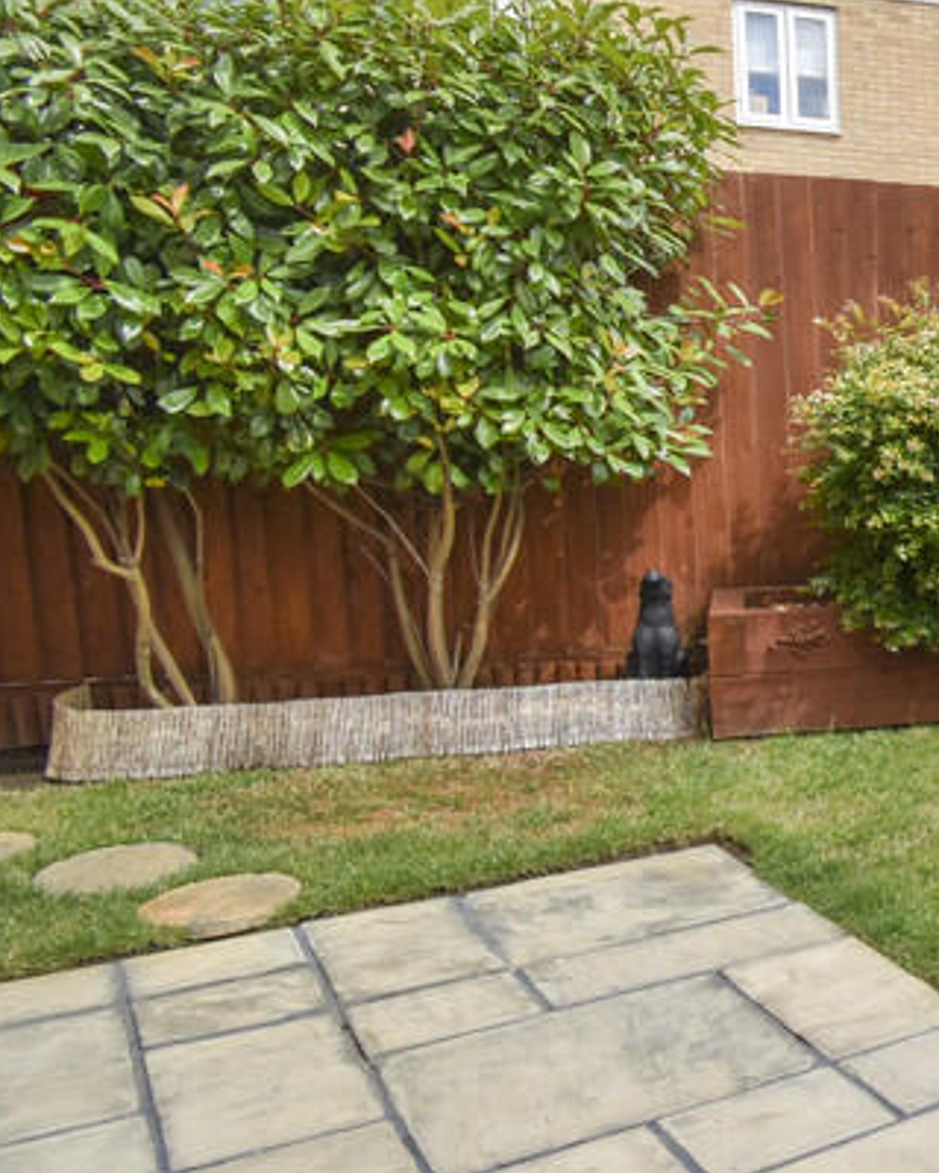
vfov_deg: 50.3
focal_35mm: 36
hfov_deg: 26.7
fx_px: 1251
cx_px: 1464
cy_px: 597
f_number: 8
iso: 125
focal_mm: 10
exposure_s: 1/250
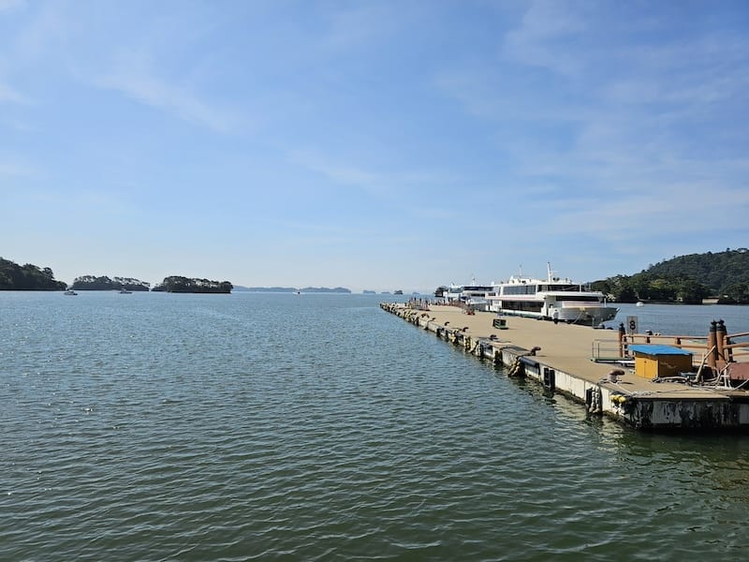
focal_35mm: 23
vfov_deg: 58.9
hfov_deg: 73.9
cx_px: 374
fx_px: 498
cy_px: 281
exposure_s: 1/1742
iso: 10
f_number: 1.7
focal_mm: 6.3
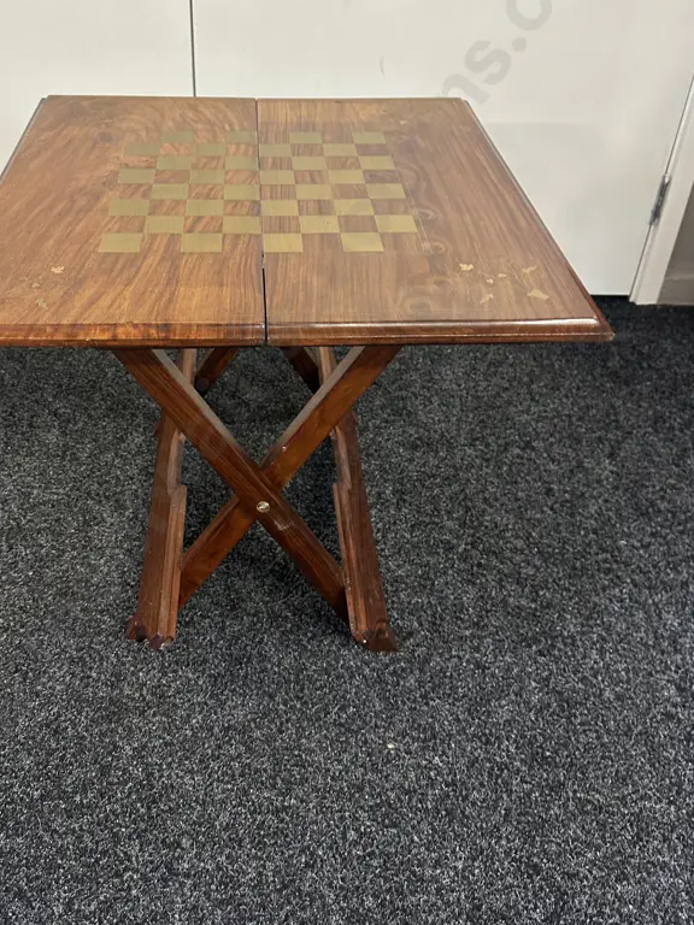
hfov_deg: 43.9
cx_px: 270
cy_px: 350
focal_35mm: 32
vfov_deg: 56.2
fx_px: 855
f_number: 1.78
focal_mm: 6.86
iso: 160
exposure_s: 1/50
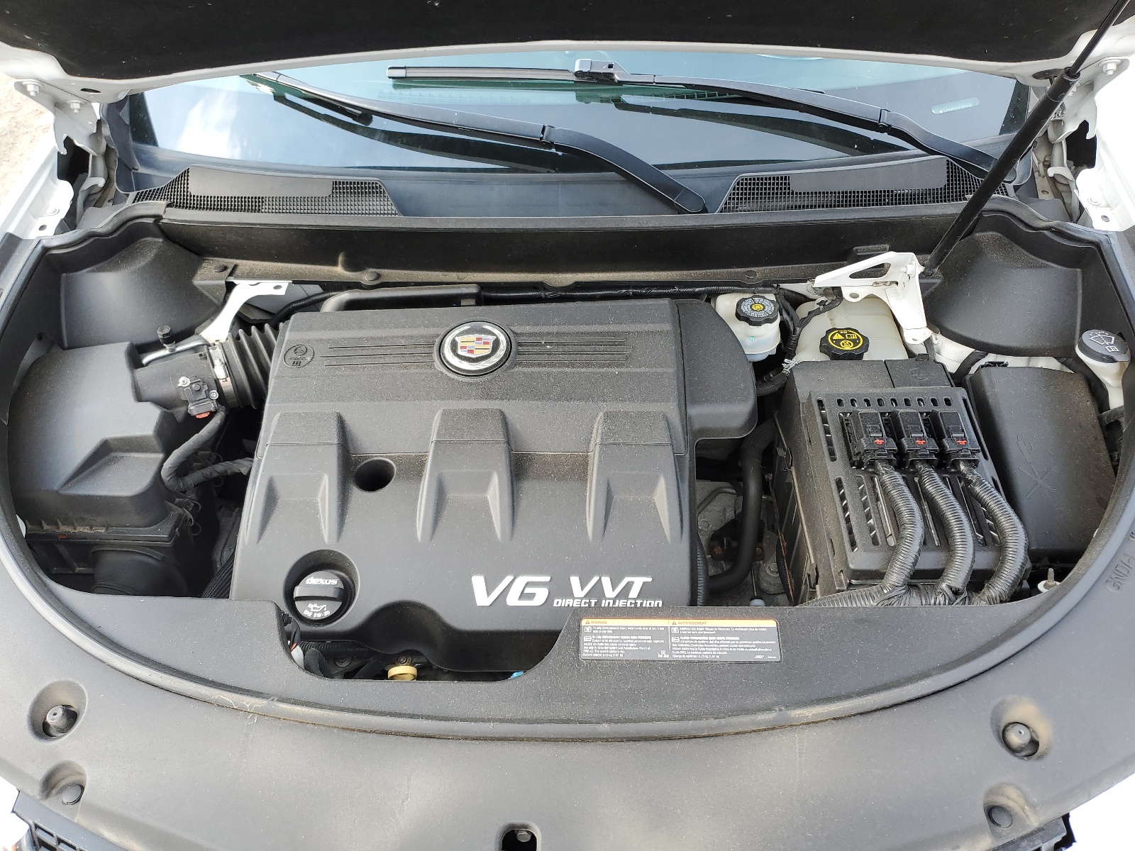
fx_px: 852
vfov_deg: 53.1
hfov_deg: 67.3
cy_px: 426
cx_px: 568
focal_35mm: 26
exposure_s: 1/286
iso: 50
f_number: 1.5
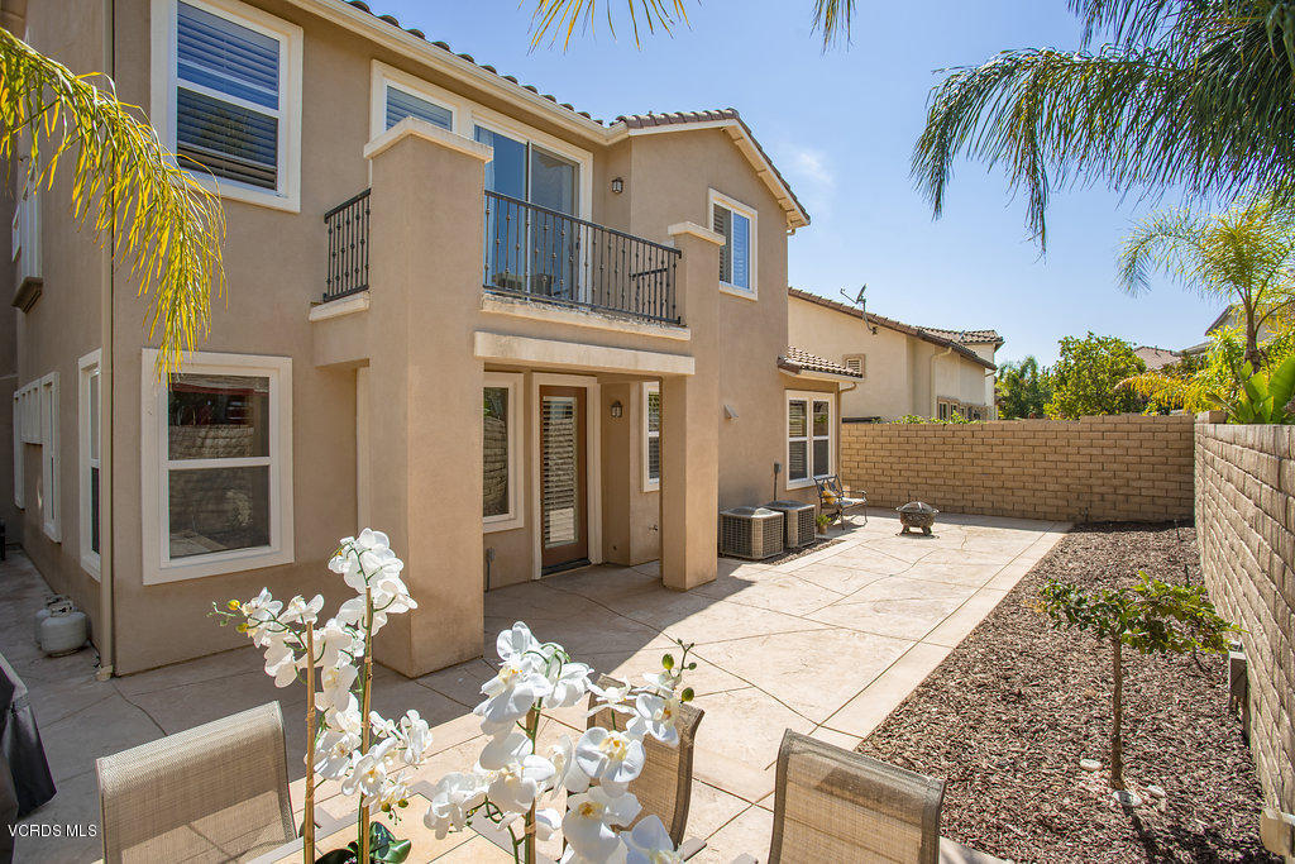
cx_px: 648
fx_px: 612
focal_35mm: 17
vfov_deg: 70.5
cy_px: 432
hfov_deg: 93.3
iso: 250
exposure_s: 1/350
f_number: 8
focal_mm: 17
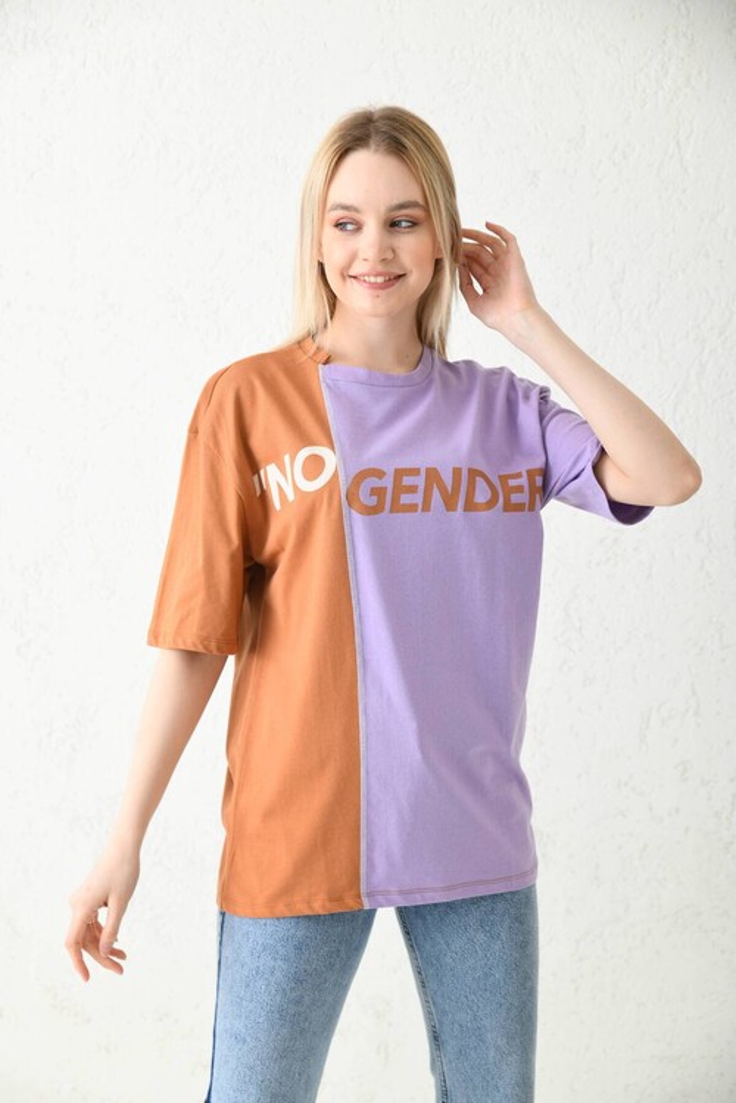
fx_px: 2024
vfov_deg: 30.5
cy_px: 552
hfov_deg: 20.6
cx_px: 368
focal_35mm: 66
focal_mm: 66
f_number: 5.6
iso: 100
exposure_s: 1/160
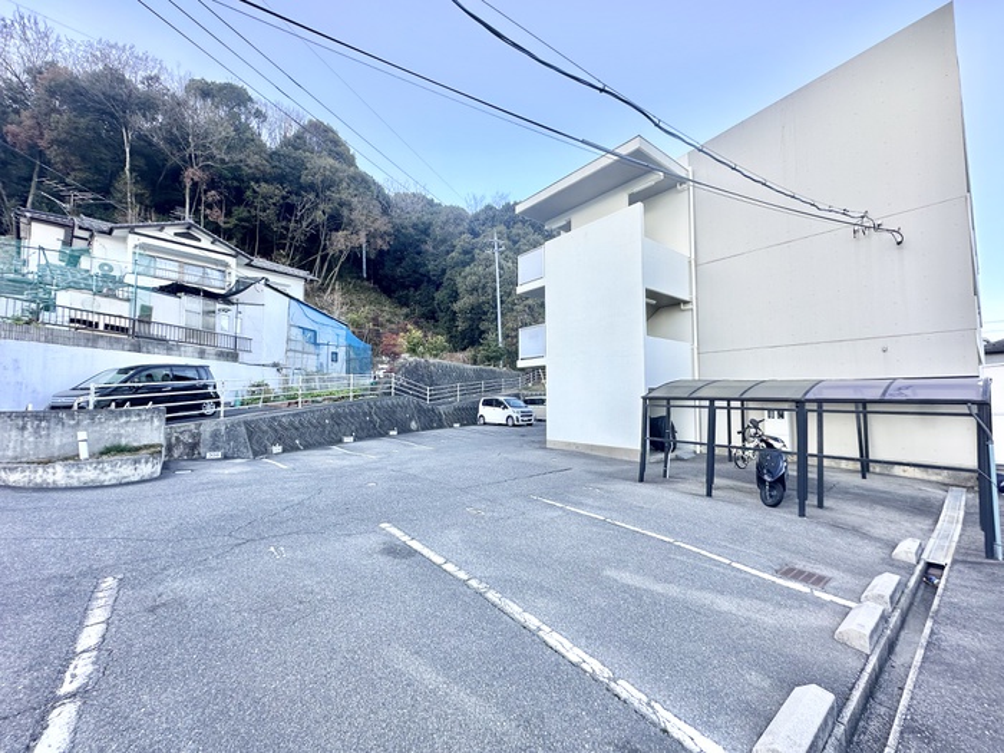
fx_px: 406
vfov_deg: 85.7
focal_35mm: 14
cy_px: 376
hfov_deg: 102.1
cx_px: 502
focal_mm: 2.22
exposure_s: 1/241
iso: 40
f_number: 2.2
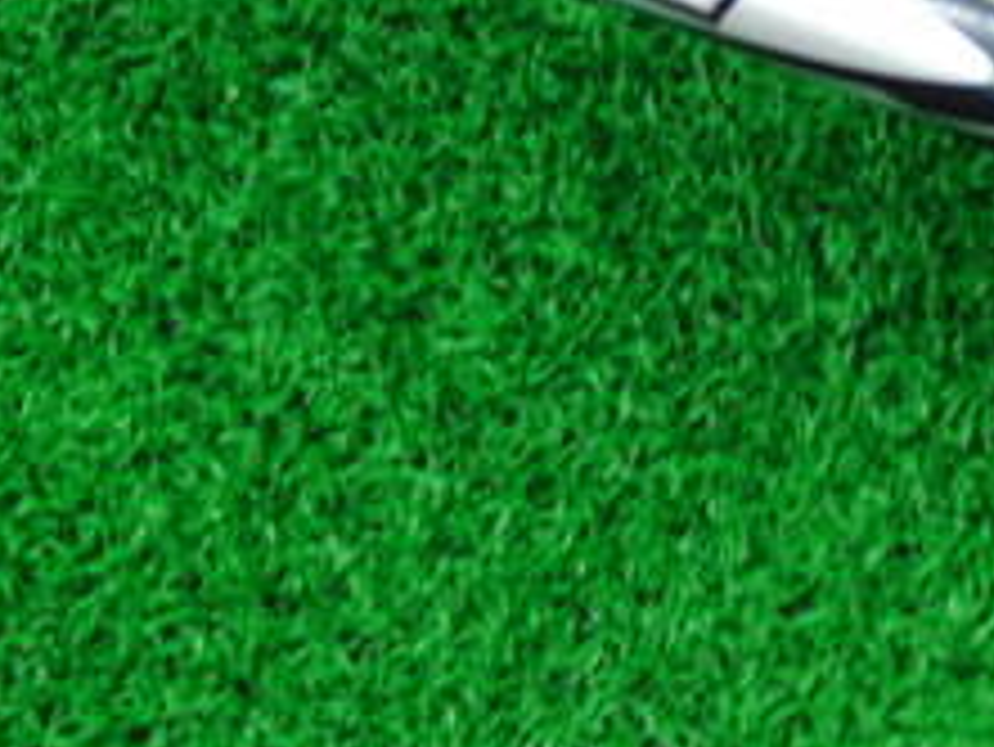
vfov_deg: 13.7
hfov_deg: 18.2
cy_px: 104
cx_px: 814
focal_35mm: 107
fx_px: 3074
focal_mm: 6.42
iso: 400
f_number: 3.6
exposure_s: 1/30
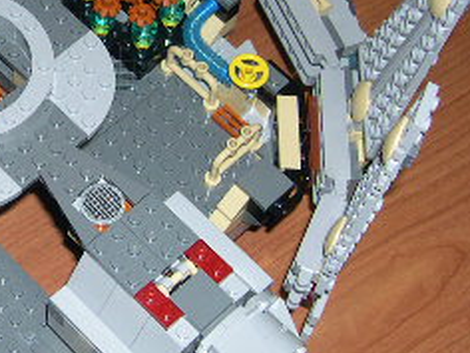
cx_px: -58
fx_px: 1398
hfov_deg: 18.3
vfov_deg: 14.2
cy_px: 36
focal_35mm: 103
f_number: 2.8
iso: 100
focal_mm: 8
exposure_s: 1/60
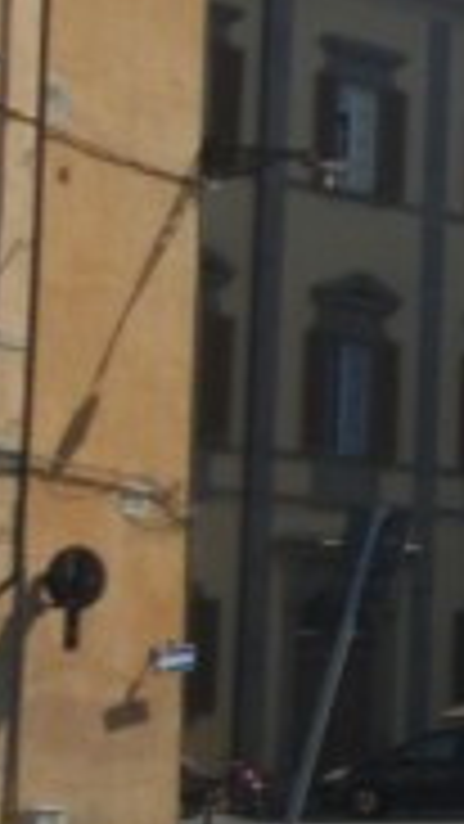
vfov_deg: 15.7
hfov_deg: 8.1
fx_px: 2995
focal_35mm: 137
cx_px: 1153
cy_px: 311
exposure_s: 1/553
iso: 160
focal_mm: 5.4
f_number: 7
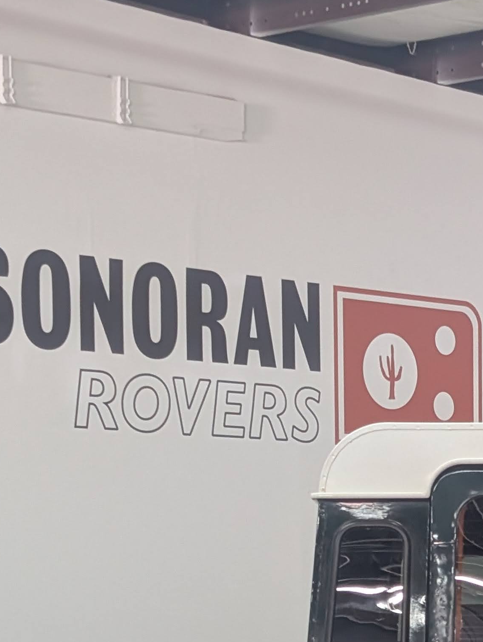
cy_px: 773
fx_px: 2451
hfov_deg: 11.0
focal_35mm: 132
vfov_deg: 14.4
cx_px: 618
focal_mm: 6.9
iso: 190
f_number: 1.68
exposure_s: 1/40
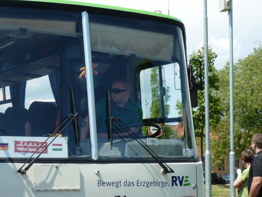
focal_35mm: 89
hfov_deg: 21.7
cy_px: 160
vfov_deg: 16.5
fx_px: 674
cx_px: 55
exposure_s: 1/250
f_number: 5.6
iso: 80
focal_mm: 7.3
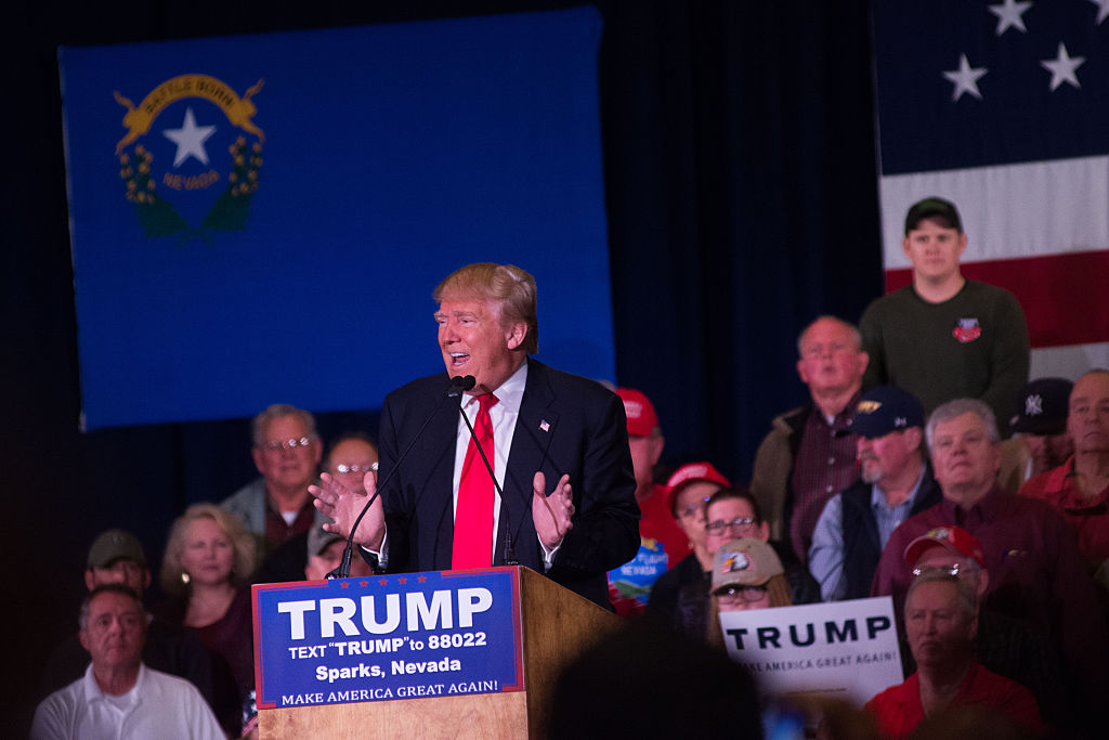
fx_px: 9242
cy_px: 370
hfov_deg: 6.9
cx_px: 554
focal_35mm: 300
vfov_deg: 4.6
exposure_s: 1/250
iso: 1600
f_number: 4
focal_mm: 200
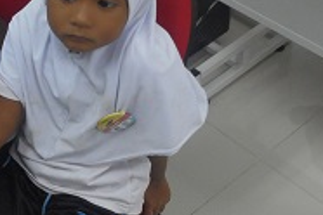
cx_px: 17
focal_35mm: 72
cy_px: 96
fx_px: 646
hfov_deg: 26.9
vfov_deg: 18.9
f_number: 3.7
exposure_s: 1/30
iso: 220
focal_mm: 4.5
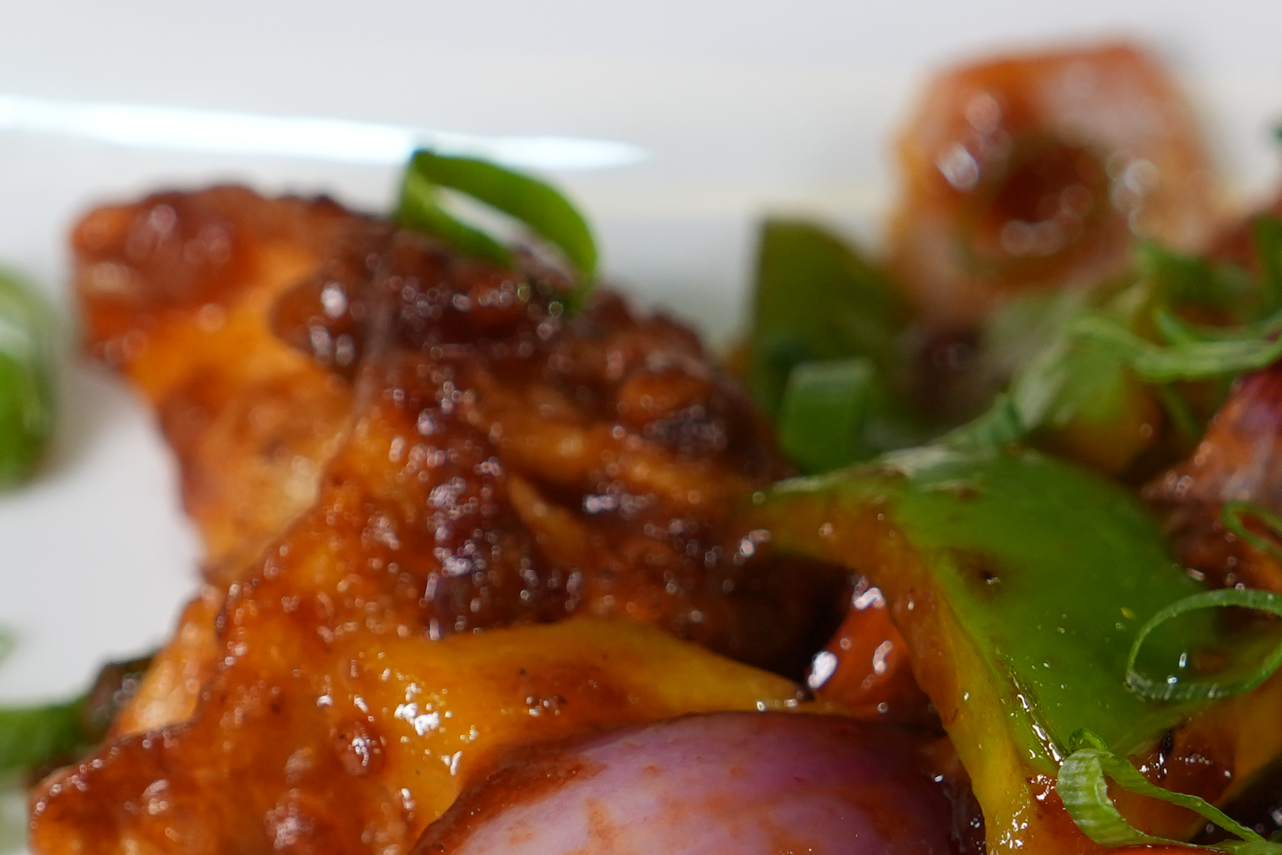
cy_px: 747
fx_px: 22075
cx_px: 1452
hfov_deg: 3.3
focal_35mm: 620
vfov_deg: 2.2
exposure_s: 1/200
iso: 800
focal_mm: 174
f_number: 4
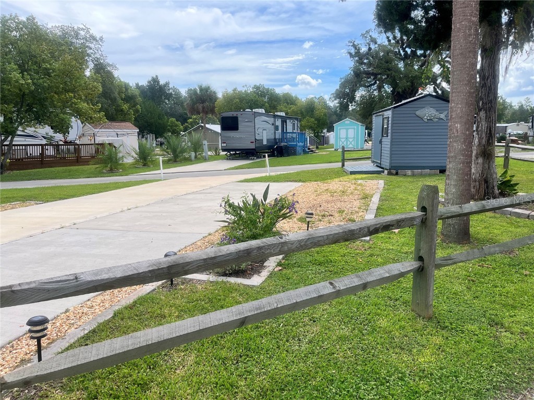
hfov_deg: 67.3
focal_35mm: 26
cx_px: 267
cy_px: 200
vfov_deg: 53.1
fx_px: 401
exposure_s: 1/2463
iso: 50
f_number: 1.6
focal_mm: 5.1
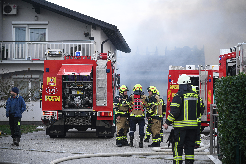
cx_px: 123
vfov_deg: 16.7
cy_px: 82
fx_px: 560
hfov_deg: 24.8
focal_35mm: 82
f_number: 4
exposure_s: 1/200
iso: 160
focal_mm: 82
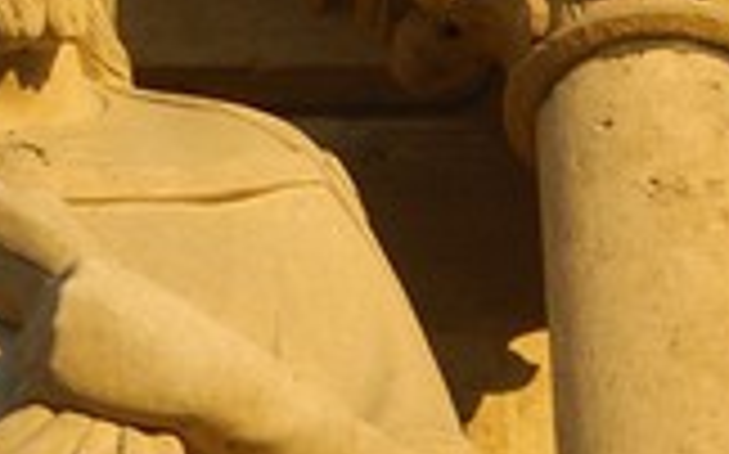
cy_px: -805
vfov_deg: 1.1
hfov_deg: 1.7
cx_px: -1566
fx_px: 24539
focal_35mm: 1236
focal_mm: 82
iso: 100
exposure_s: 1/320
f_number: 4.2
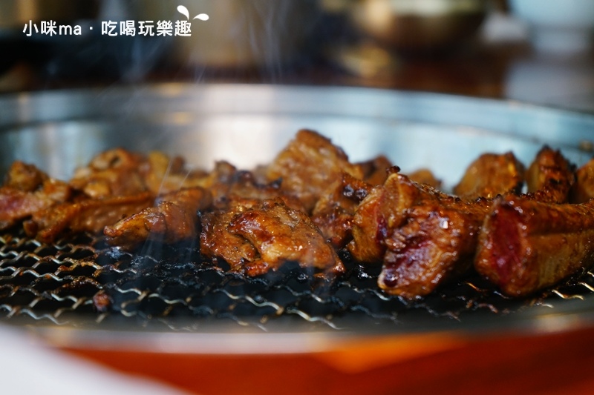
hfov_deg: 28.8
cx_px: 297
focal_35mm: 70
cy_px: 198
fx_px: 1155
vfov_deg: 19.4
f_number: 5.6
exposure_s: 1/80
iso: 1000
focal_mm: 70
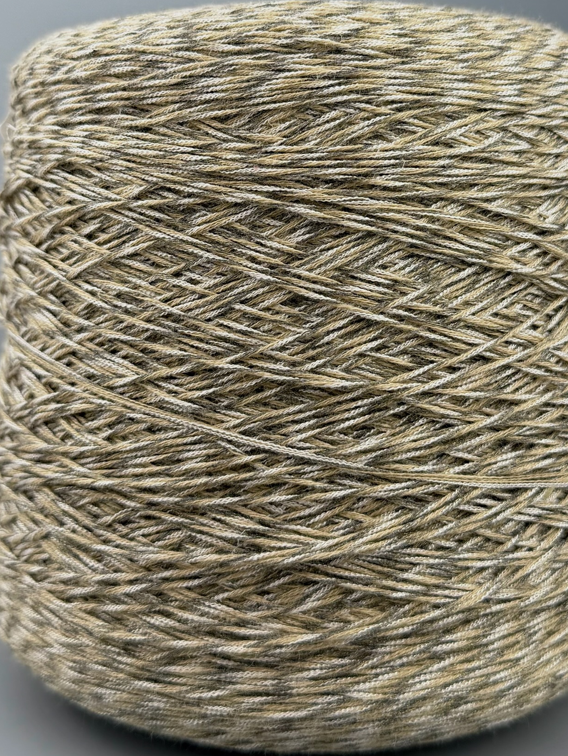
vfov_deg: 59.9
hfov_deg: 46.7
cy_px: 363
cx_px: 314
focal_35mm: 30
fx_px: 656
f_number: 1.78
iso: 80
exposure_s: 1/868
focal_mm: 6.76
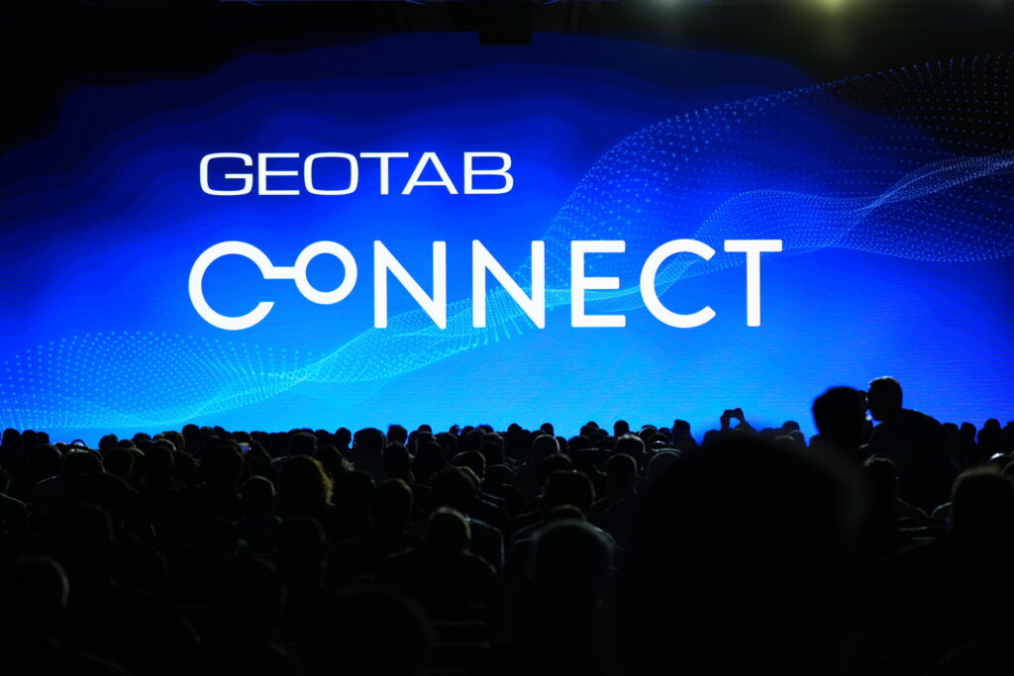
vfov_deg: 11.5
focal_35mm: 120
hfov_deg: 17.1
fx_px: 3366
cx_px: 507
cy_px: 338
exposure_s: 1/200
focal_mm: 119.5
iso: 3200
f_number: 5
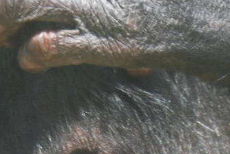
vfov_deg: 0.6
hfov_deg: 1.0
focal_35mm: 2144
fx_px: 13716
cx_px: 49
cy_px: -193
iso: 400
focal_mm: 300
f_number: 5.6
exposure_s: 1/320
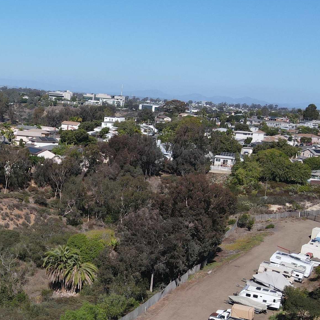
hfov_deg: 29.1
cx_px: 23
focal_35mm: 56
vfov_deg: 30.1
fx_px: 586
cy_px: 234
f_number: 2.8
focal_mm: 4.5
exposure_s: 1/800
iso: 100
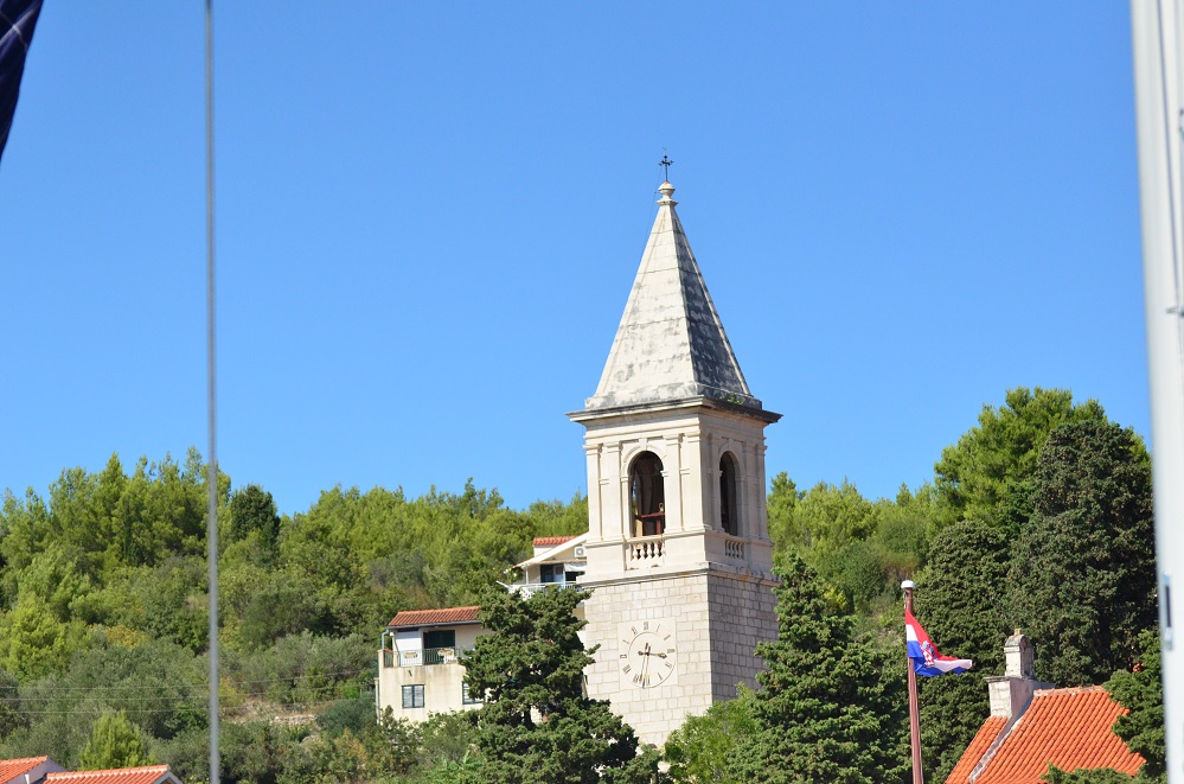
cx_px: 592
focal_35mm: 135
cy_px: 392
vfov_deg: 10.1
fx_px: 4429
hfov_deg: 15.2
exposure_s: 1/8000
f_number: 5.6
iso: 1100
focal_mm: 90
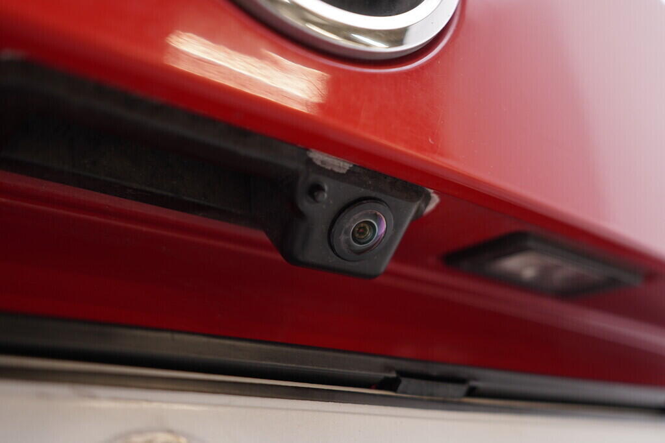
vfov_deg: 36.9
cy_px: 222
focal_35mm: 36
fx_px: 665
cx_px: 332
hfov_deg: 53.1
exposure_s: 1/40
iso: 125
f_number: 2.8
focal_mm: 24
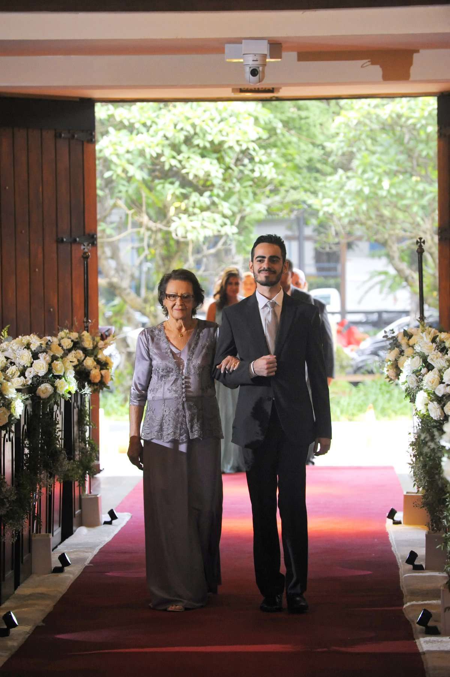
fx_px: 2816
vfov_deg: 13.7
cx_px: 225
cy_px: 338
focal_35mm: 150
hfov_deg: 9.1
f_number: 5.6
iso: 3200
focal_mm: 150
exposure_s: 1/125
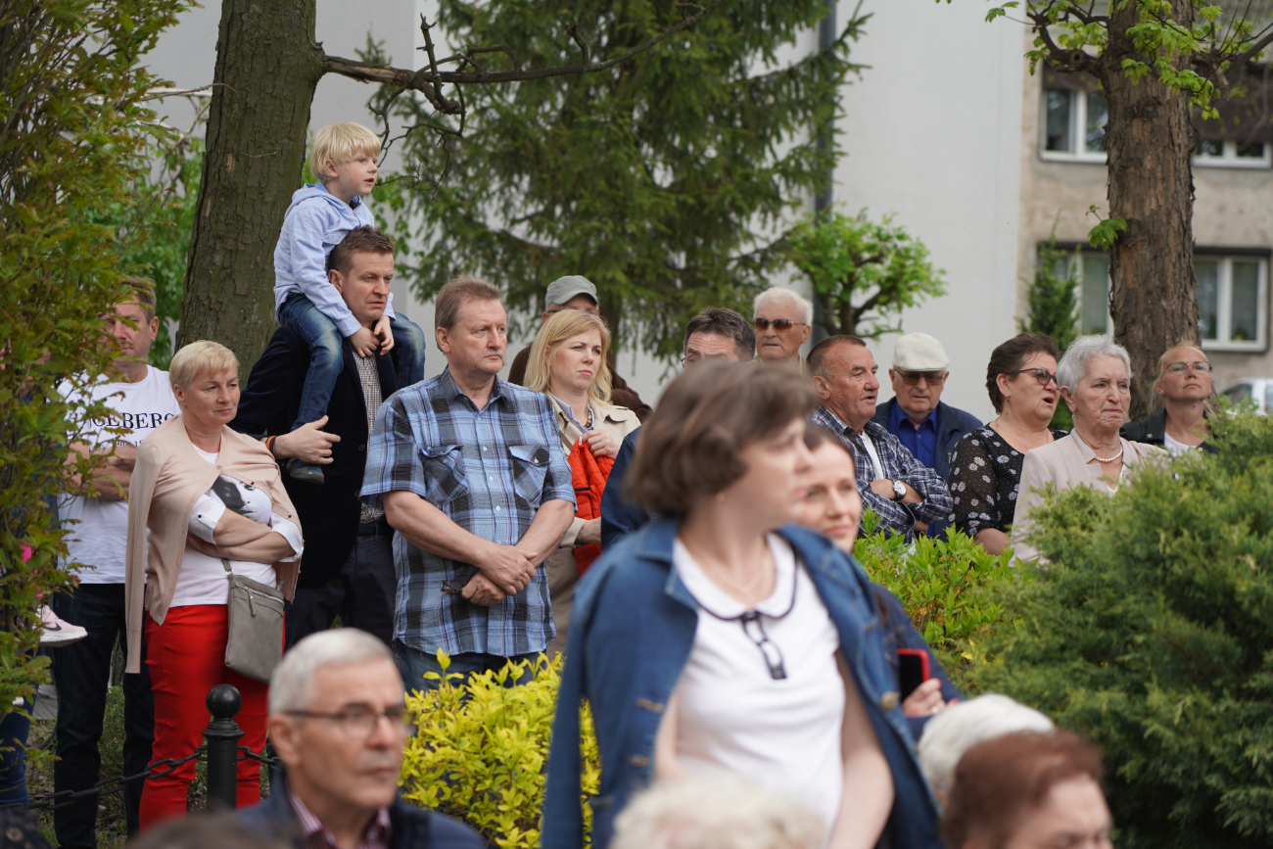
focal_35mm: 105
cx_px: 636
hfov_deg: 19.5
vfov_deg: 13.0
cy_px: 424
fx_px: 3713
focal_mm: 105
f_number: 4
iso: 160
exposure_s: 1/160
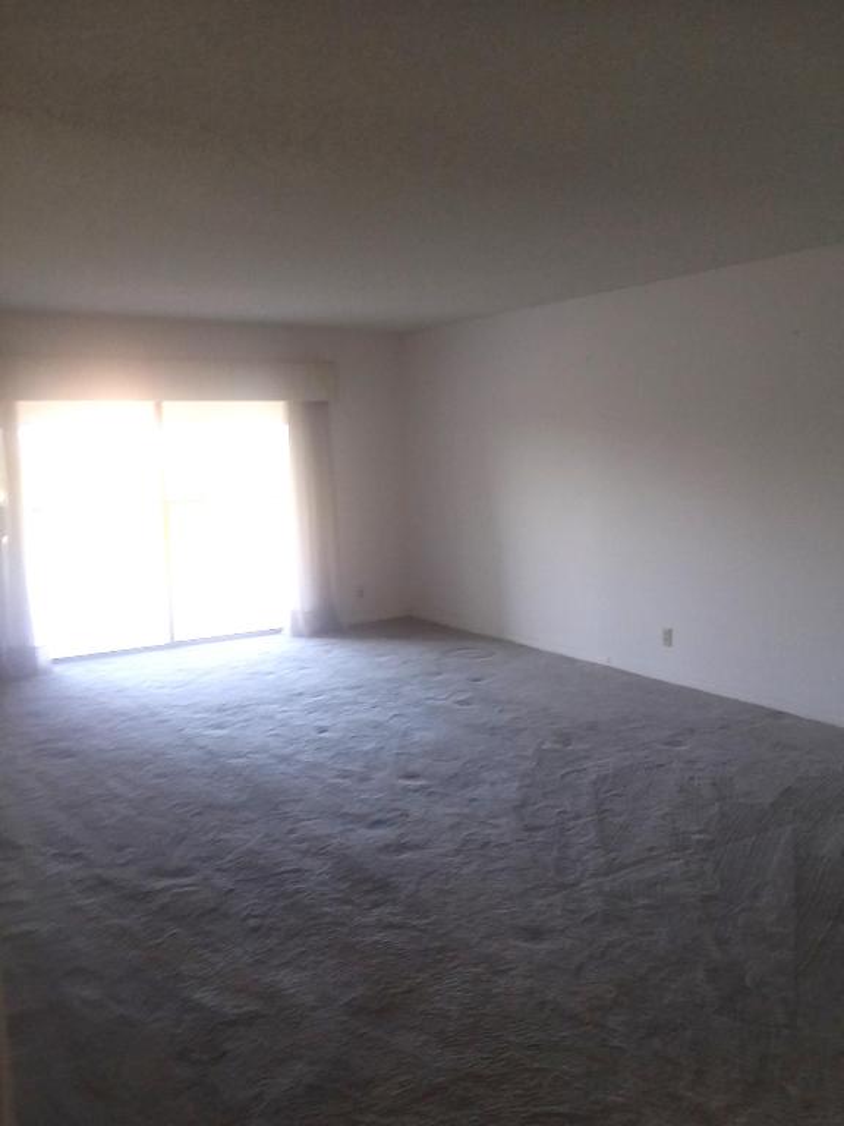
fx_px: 943
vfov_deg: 61.7
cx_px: 422
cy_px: 563
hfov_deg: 48.2
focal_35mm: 29
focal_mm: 2.47
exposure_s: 1/40
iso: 40
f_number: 1.9
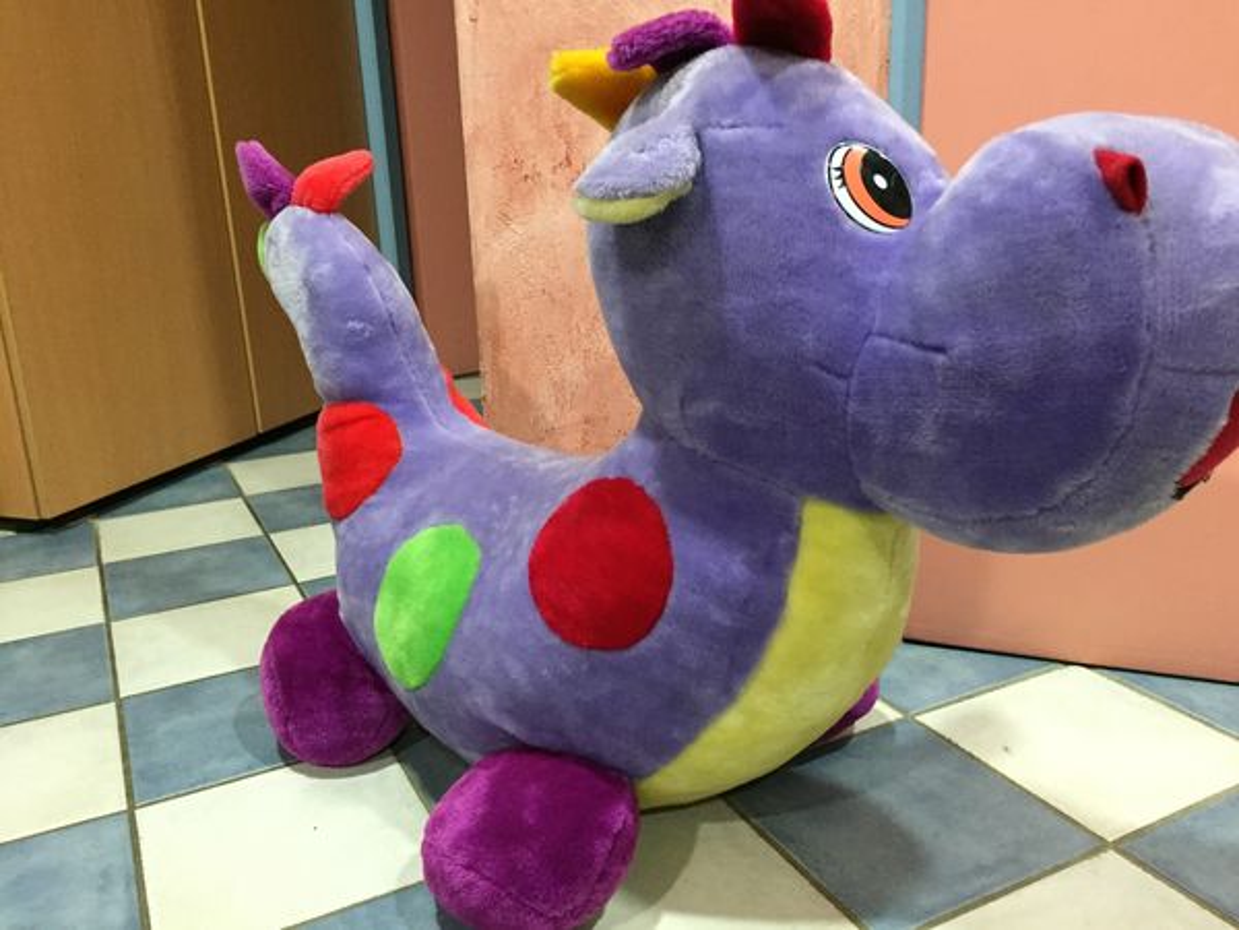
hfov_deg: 61.7
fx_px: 1038
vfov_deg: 48.2
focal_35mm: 29
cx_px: 620
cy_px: 465
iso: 250
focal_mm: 4.15
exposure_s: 1/30
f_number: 2.2
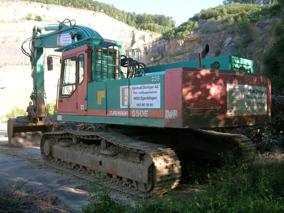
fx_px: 287
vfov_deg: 40.7
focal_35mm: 35
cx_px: 142
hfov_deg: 52.6
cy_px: 106
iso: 50
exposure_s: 1/183
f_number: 2.8
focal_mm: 5.4
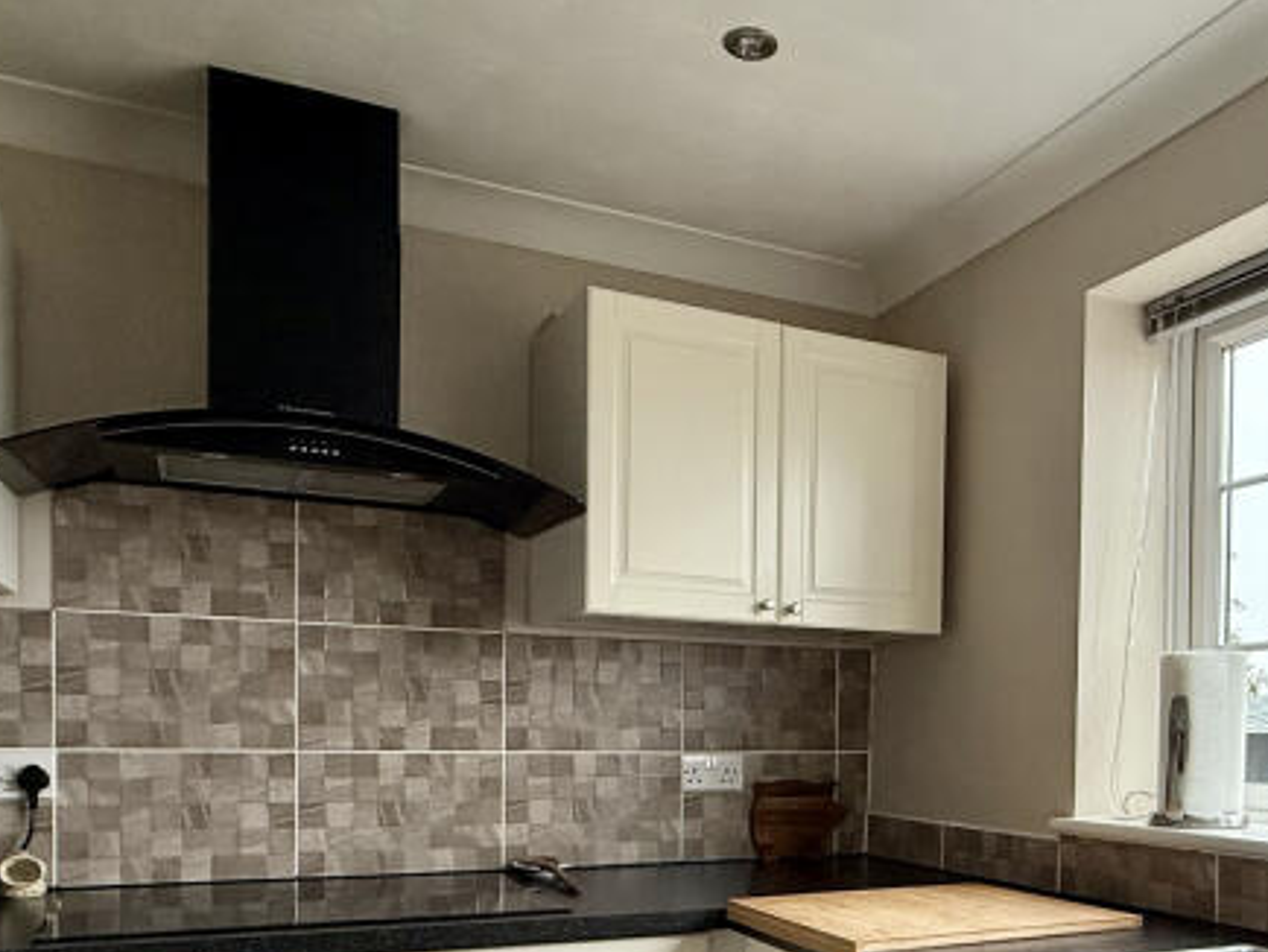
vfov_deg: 41.2
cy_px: 762
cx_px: 821
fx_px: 1209
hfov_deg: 54.5
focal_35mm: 33
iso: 160
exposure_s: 1/99
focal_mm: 2.22
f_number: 2.2
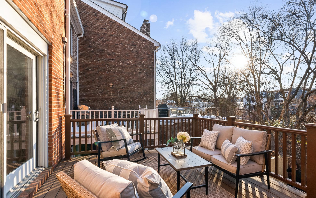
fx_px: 146
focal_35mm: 17
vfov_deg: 68.0
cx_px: 164
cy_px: 102
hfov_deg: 94.3
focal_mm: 16
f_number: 14
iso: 800
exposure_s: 1/100
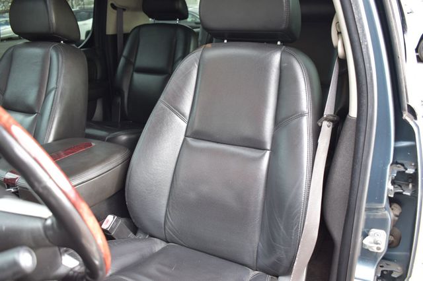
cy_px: 140
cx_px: 212
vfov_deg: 41.7
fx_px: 370
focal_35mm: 32
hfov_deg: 59.5
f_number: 3.8
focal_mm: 21
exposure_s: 1/50
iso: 400
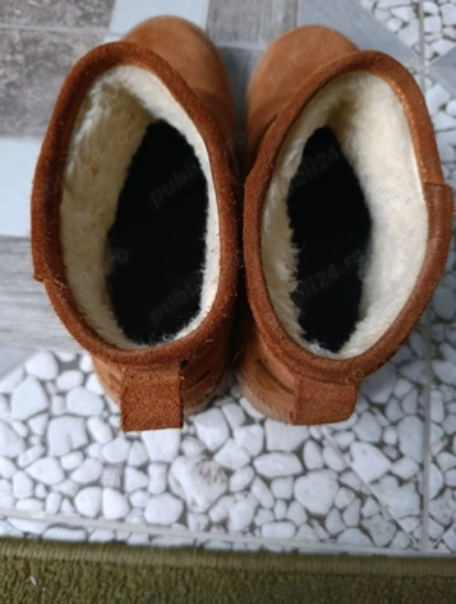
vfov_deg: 73.8
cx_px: 228
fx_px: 403
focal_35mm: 23
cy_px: 302
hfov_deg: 59.0
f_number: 1.65
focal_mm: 6.11
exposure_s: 1/25.1
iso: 1904
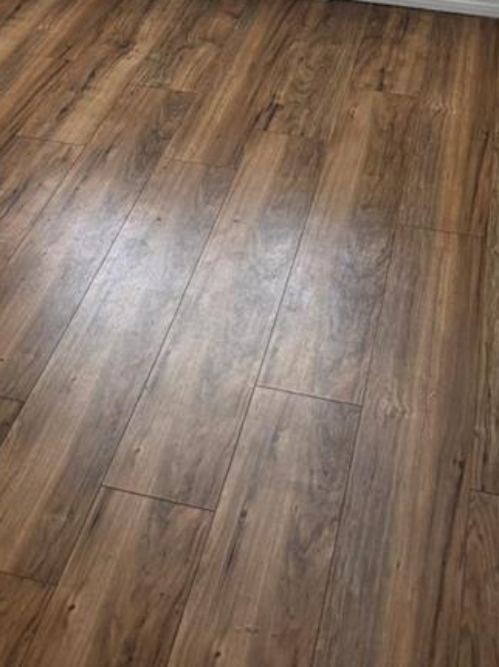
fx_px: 1289
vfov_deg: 24.7
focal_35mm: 67
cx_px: 113
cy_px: -230
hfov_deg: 21.7
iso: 100
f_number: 1.78
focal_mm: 6.76
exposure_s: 1/125
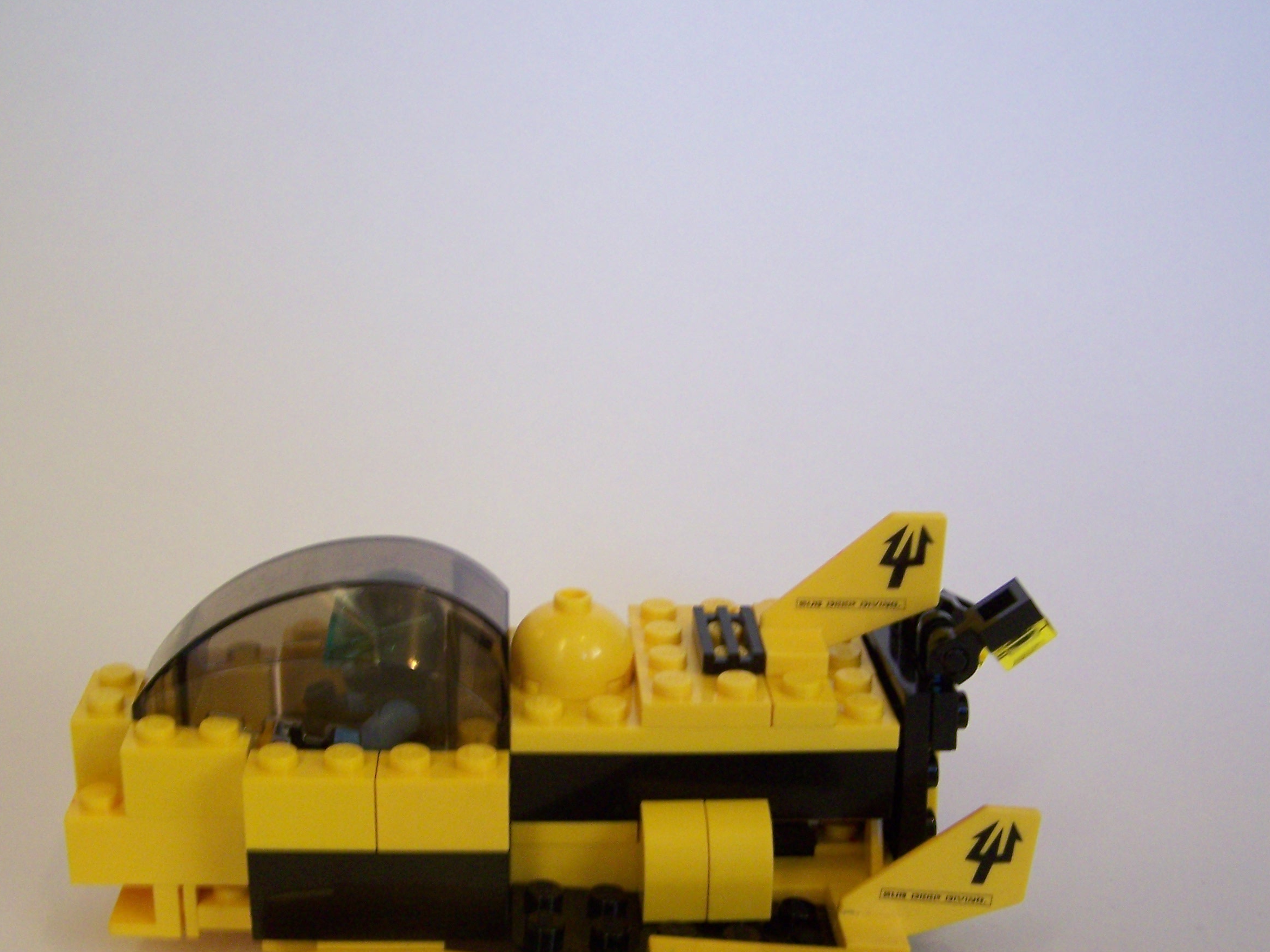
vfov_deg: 29.0
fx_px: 1834
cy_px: 614
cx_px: 549
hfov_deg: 38.1
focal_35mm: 50
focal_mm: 6.3
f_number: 2.8
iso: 160
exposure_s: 1/15
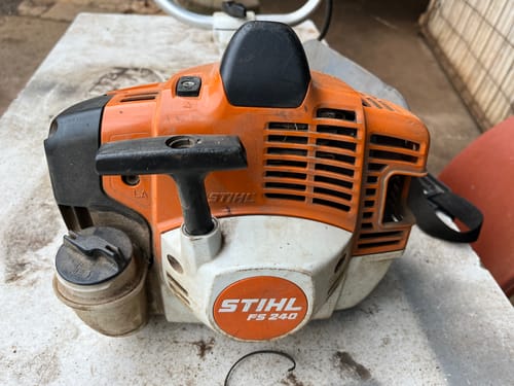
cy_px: 193
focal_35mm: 26
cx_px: 257
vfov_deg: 53.1
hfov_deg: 67.3
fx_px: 386
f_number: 1.6
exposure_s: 1/383
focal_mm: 5.1
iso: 50
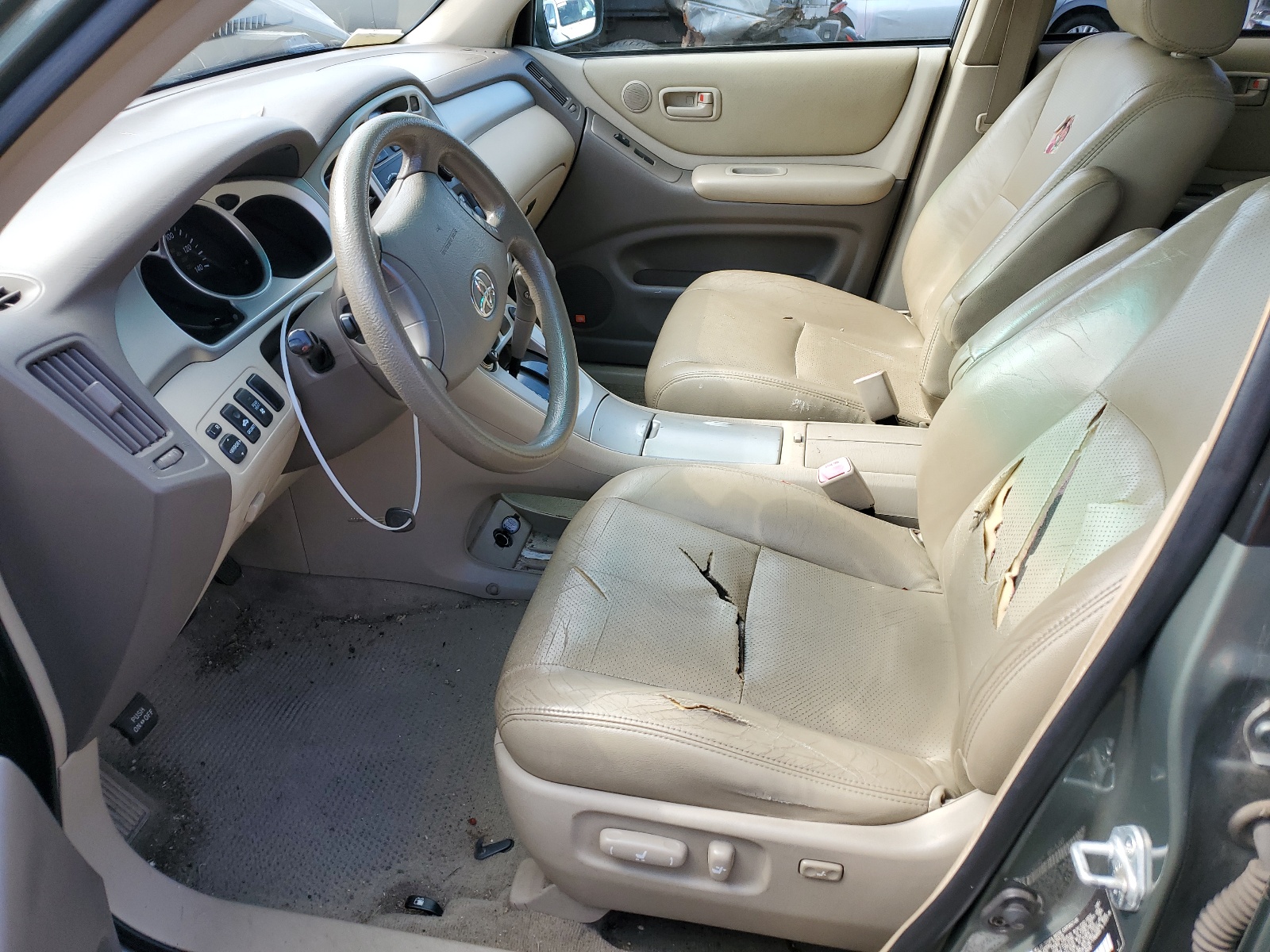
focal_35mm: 26
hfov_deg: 67.3
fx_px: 954
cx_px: 635
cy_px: 476
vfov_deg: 53.1
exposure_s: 1/476
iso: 50
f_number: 1.5
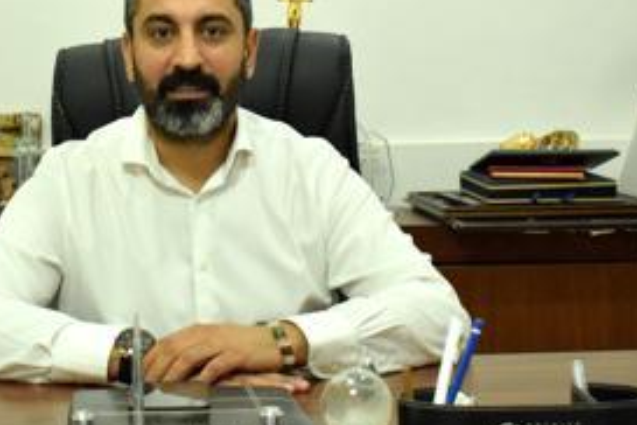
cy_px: 21
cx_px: 172
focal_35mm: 91
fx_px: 1612
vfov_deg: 14.8
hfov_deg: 22.2
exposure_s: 1/100
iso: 1600
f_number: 5
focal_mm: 27
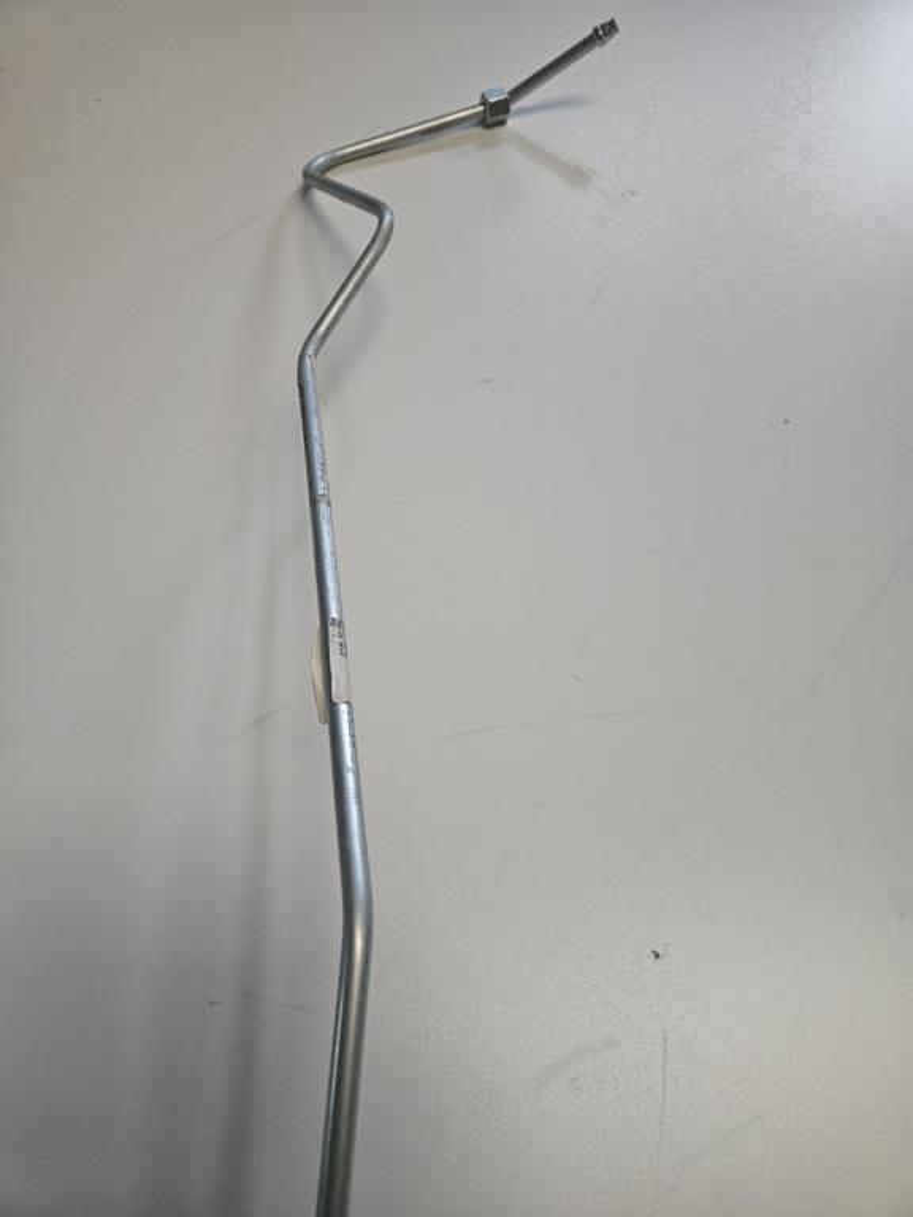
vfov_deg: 73.9
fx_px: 809
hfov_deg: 58.9
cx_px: 456
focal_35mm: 23
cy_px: 608
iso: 800
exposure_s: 1/50
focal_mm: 5.4
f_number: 1.8
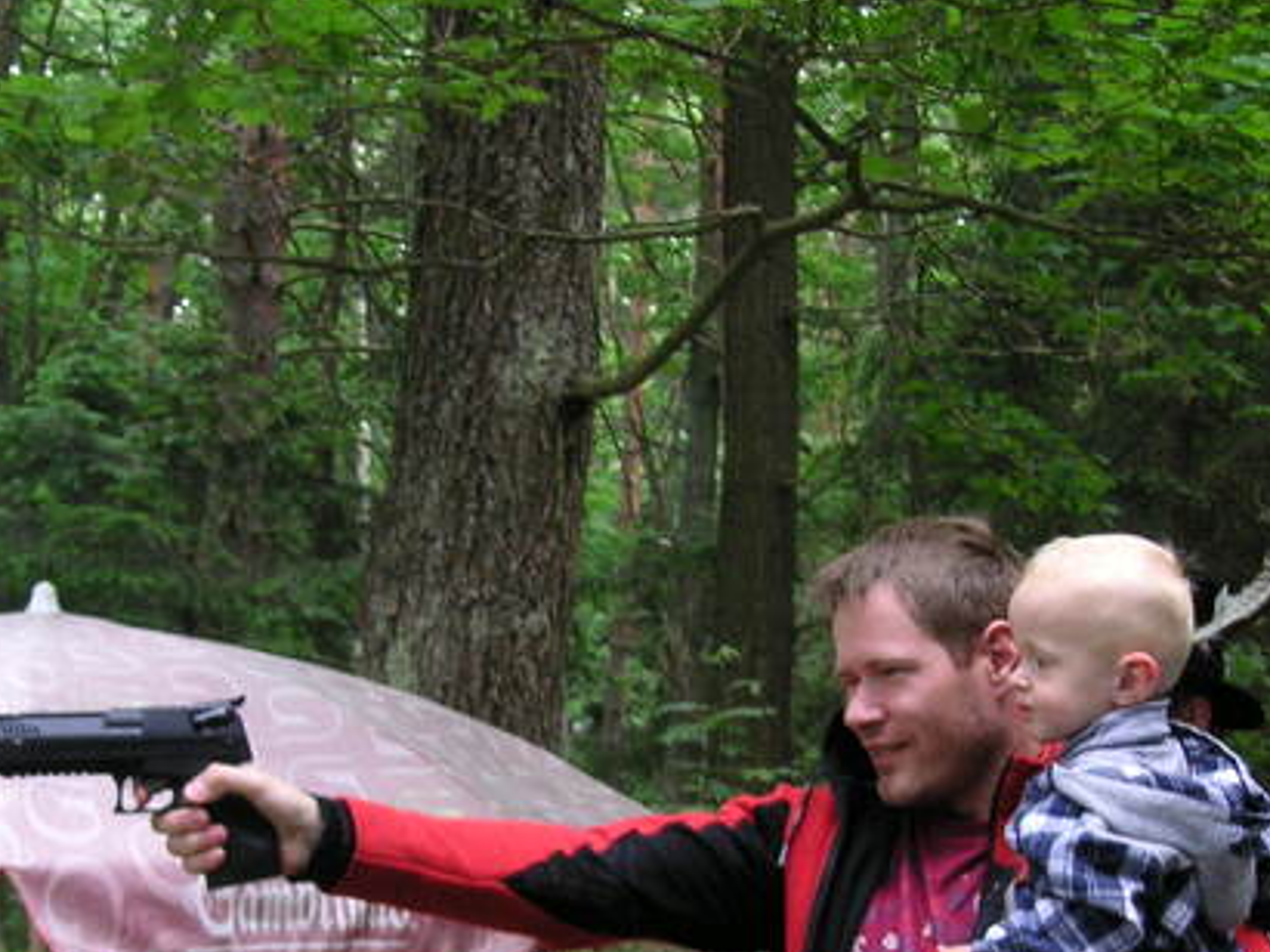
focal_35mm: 72
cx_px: 593
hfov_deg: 27.0
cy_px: 763
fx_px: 2641
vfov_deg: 20.2
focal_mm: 6.1
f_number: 2.8
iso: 50
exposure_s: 1/45
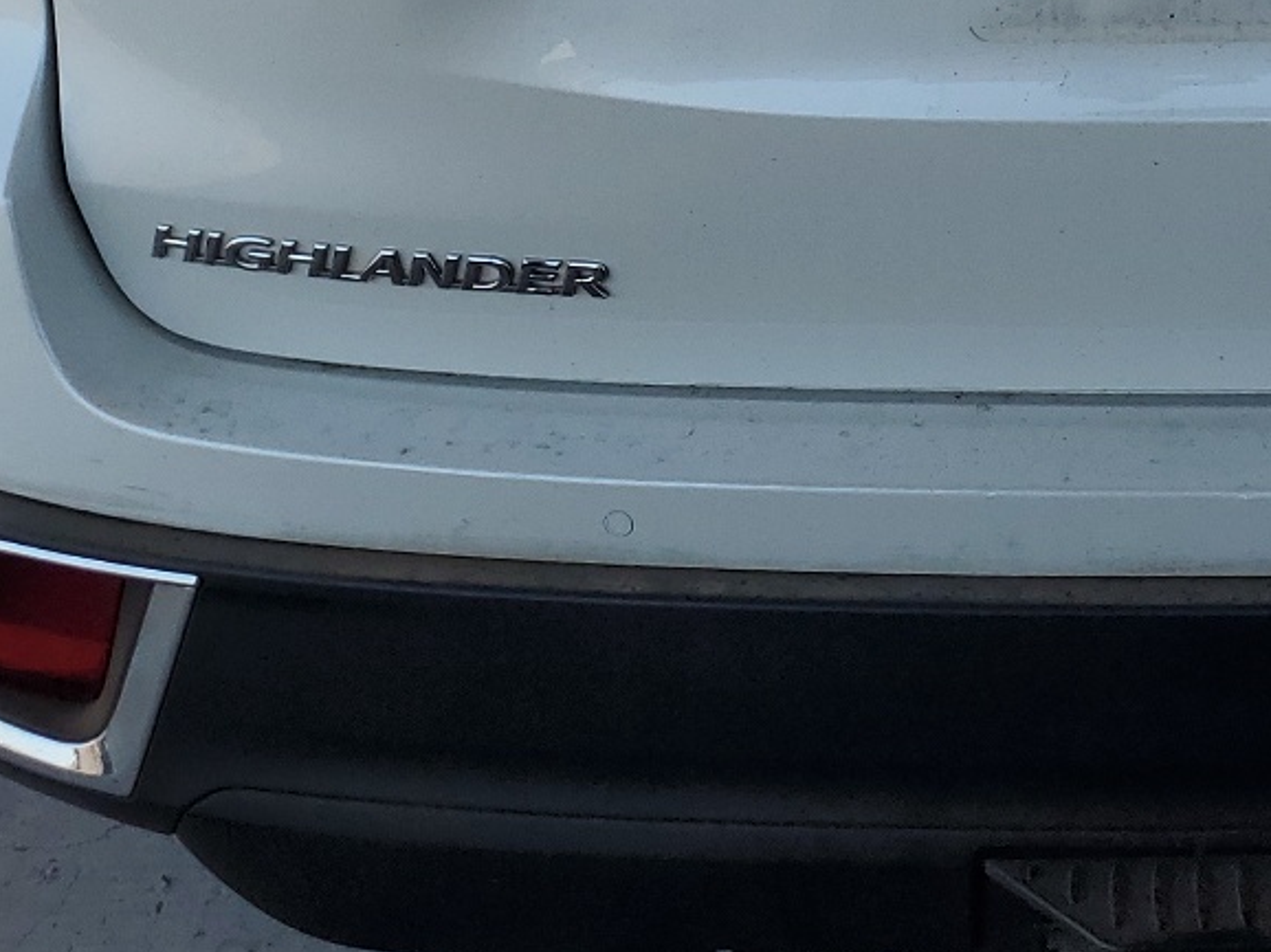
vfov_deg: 19.0
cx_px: 1209
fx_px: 2643
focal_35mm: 72
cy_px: -253
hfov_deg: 25.9
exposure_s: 1/2000
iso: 50
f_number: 1.5
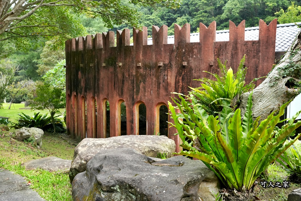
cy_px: 100
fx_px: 329
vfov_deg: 33.9
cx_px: 150
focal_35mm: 39
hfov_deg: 49.1
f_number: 8
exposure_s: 1/500
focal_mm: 39.4
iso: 3200
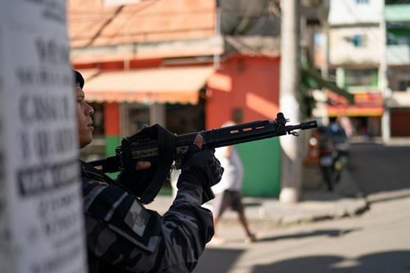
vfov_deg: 29.8
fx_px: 512
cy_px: 154
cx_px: 214
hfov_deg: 43.6
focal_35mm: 45
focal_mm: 35
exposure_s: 1/4000
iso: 80
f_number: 1.4
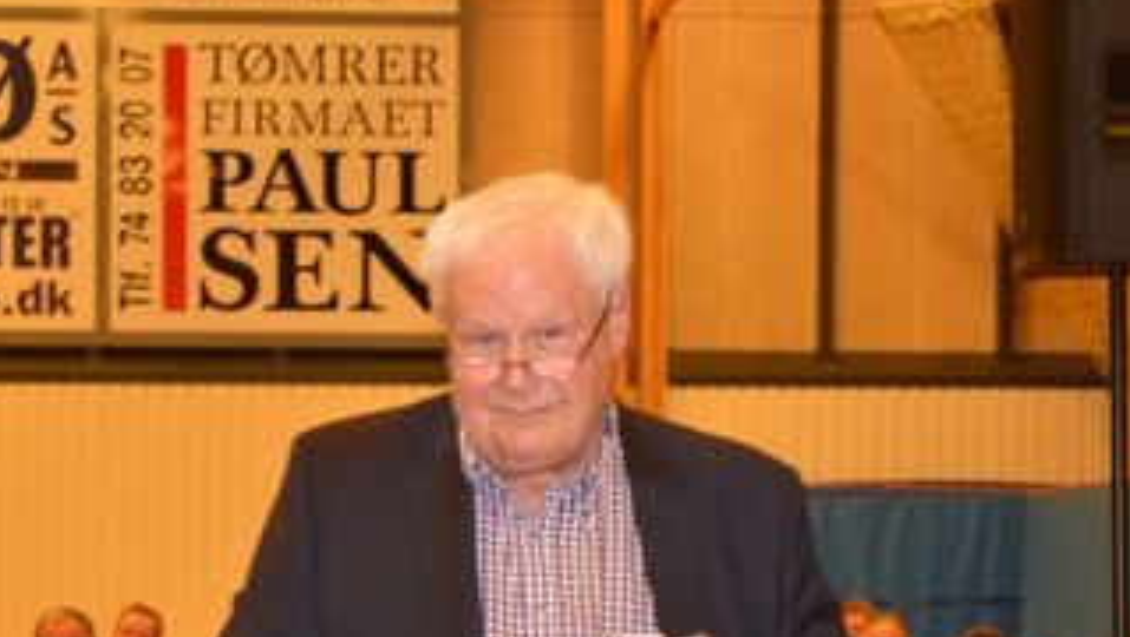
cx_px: 546
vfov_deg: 9.3
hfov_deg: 16.5
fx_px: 3892
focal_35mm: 130
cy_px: 543
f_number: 5.6
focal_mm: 55
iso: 1100
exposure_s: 1/60
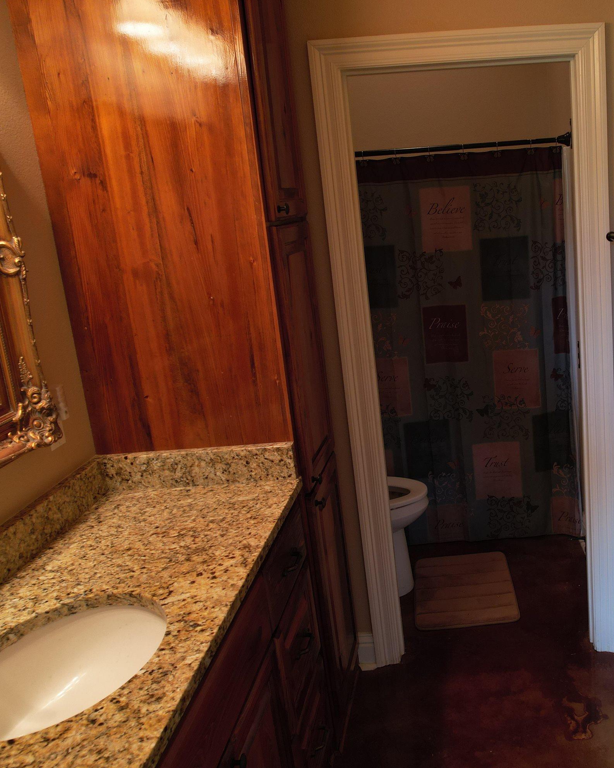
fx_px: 727
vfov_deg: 55.7
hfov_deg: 44.1
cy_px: 388
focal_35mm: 32
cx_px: 471
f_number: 2.8
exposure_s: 1/15
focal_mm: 8.38
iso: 160
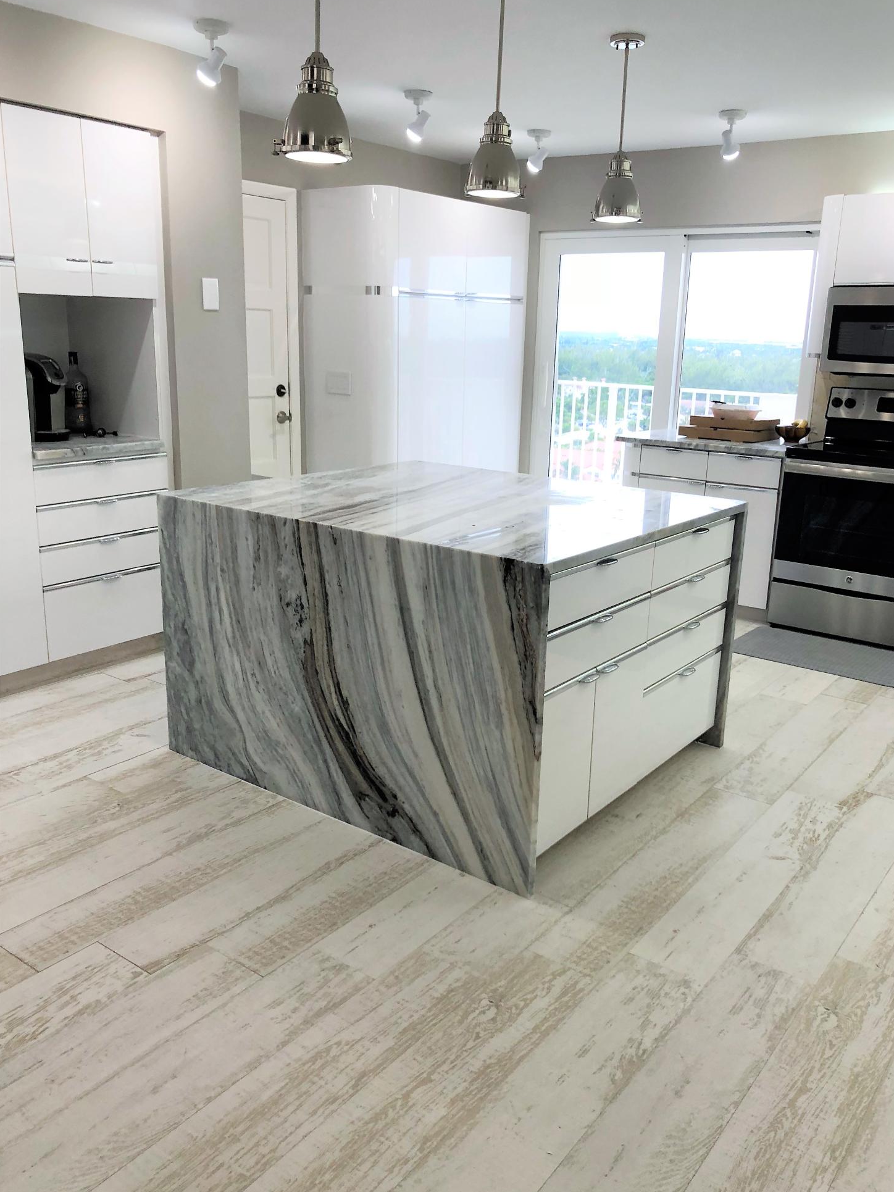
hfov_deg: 48.2
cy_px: 608
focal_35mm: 29
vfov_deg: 61.7
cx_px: 461
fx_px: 999
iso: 20
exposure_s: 1/30
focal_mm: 3.99
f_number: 1.8
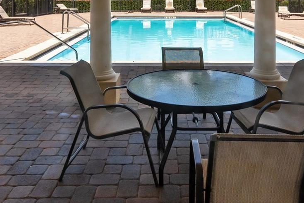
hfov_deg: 51.1
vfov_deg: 32.1
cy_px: -10
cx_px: 172
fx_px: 317
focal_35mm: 38
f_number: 8
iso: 800
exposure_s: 1/4000
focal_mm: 11.5
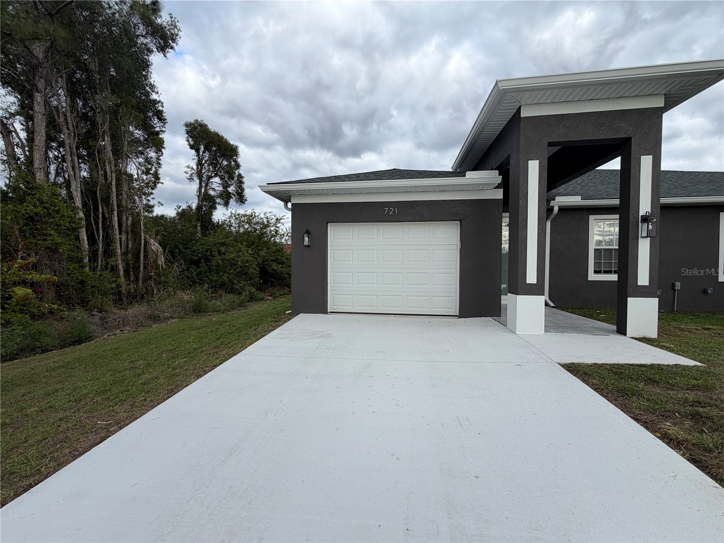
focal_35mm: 14
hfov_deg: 102.1
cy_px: 272
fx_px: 293
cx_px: 362
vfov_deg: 85.7
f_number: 2.2
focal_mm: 2.22
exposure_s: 1/596
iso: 40
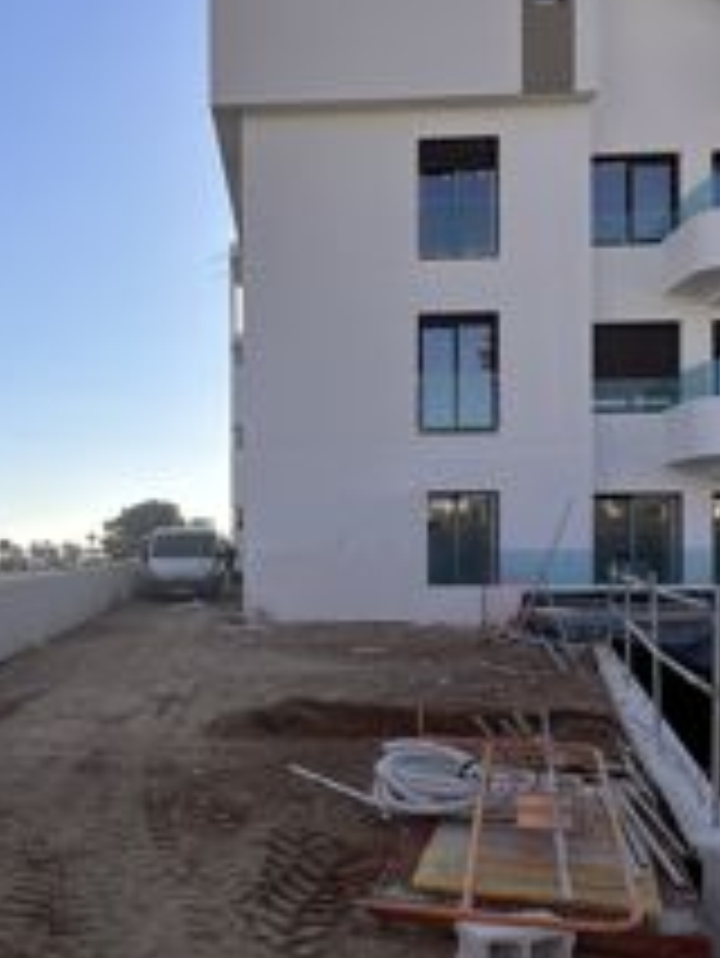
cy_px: 549
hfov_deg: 40.1
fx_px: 970
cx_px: 227
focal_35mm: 35
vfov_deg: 52.4
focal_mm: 2.22
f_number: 2.2
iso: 40
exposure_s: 1/2174
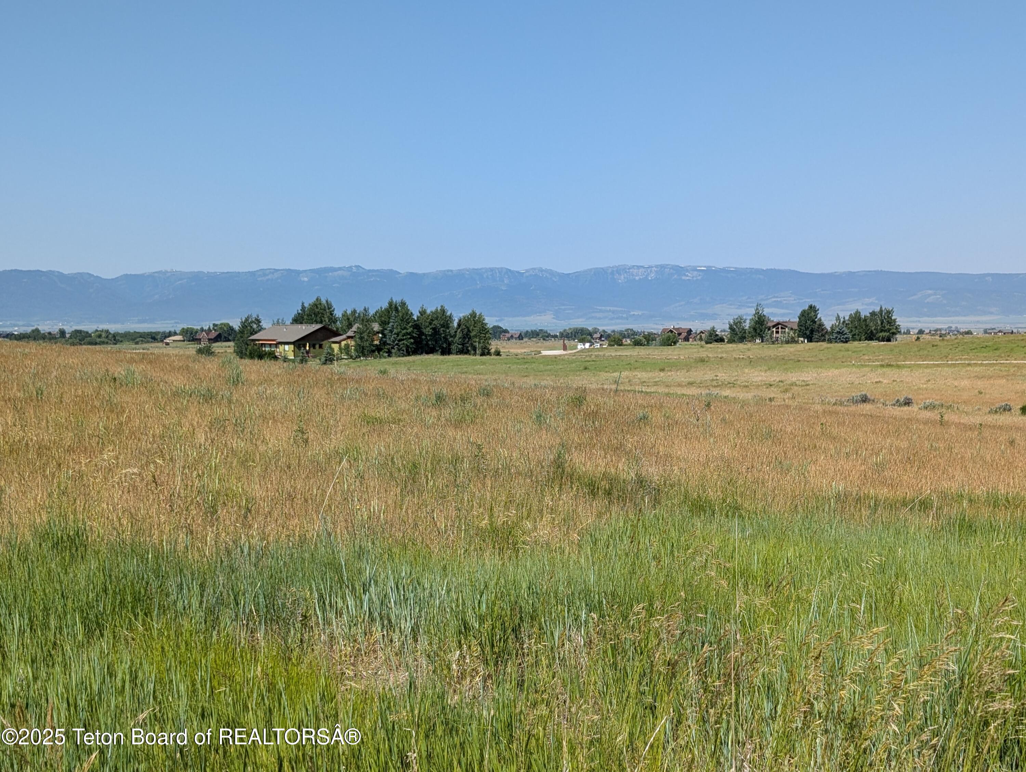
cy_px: 386
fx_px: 1454
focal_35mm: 49
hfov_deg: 38.9
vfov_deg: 29.7
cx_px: 513
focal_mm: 6.9
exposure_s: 1/1147
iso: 23
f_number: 1.68
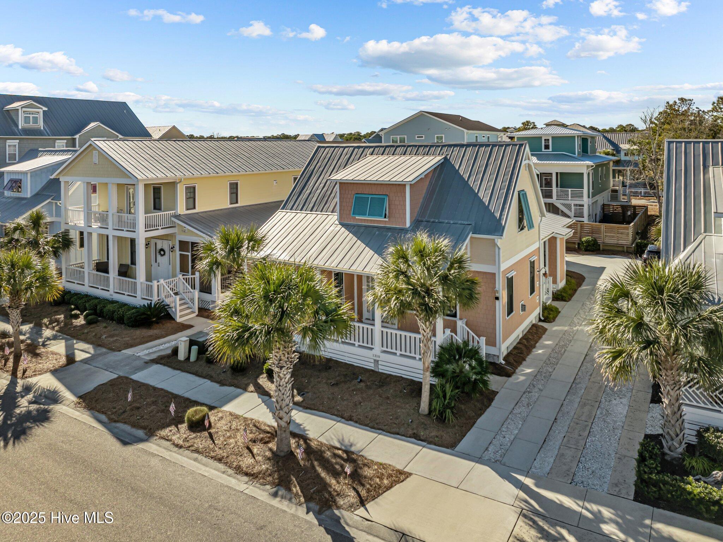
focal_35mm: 24
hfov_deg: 71.6
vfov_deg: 56.8
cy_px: 271
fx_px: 501
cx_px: 362
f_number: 2.8
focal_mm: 12.29
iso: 210
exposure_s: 1/3200
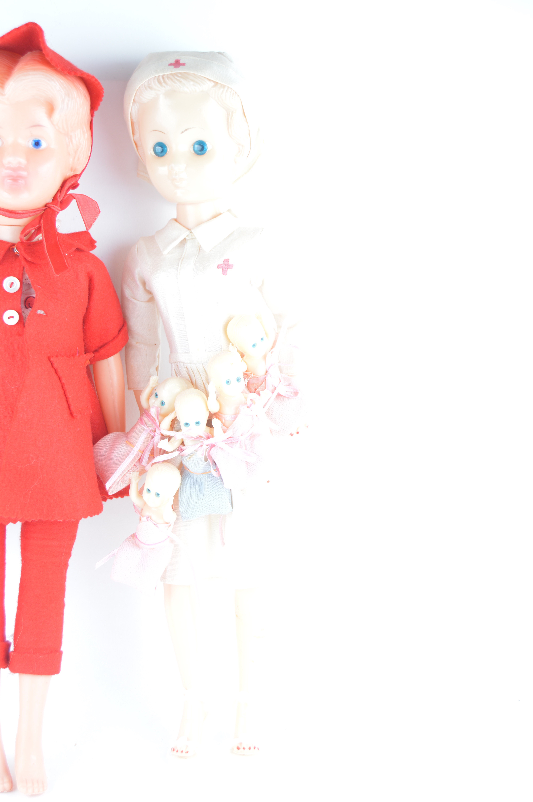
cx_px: 266
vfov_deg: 31.9
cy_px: 401
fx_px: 1402
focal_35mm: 63
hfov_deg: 21.5
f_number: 7.1
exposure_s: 1/25
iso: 100
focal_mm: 42
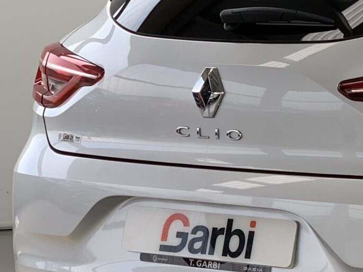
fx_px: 2045
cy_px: 134
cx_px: 595
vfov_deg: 7.6
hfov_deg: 9.8
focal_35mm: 195
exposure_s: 1/75
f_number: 2.4
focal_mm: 6
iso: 16
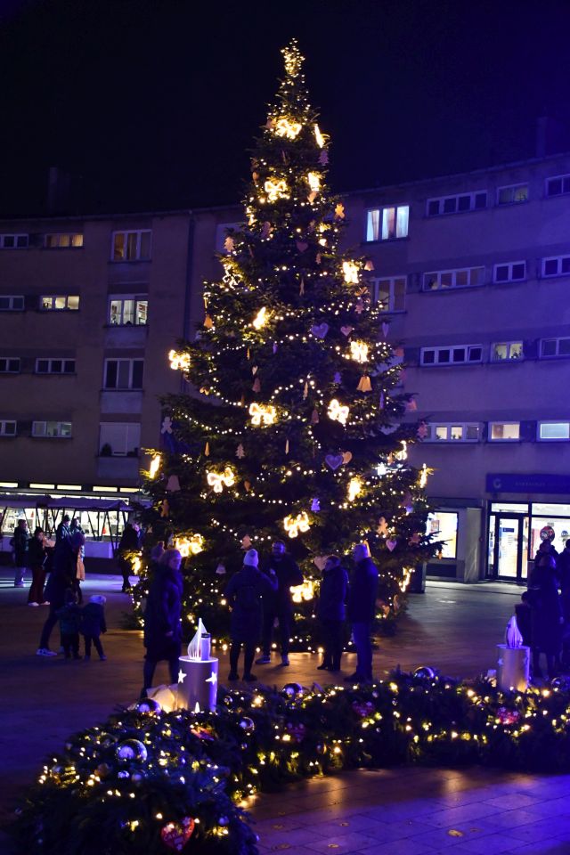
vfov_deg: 43.6
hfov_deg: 29.9
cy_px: 428
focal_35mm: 45
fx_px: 1069
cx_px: 285
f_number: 4
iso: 5600
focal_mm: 30
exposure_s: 1/60
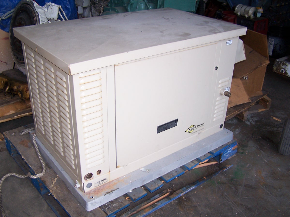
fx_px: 318
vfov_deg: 37.7
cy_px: 108
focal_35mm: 38
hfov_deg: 49.0
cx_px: 145
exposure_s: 1/125
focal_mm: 6.3
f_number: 2.8
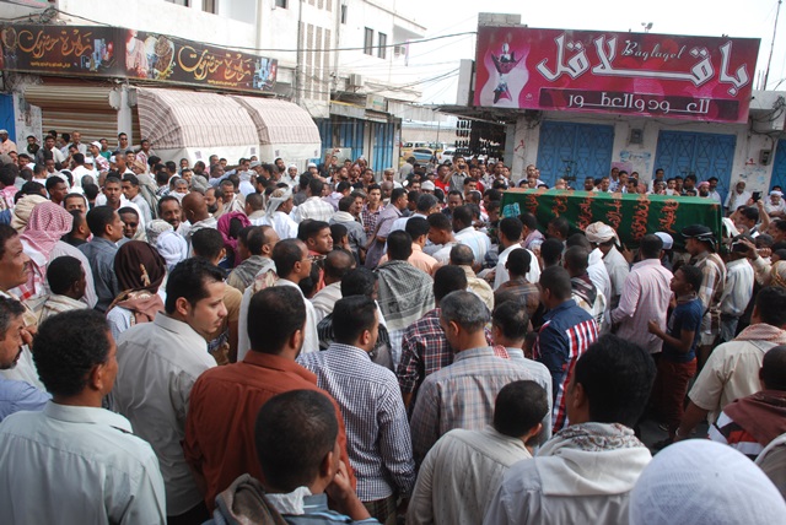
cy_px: 262
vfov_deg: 48.0
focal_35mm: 27
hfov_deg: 67.3
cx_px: 393
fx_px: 590
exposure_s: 1/125
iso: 220
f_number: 7.1
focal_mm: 18
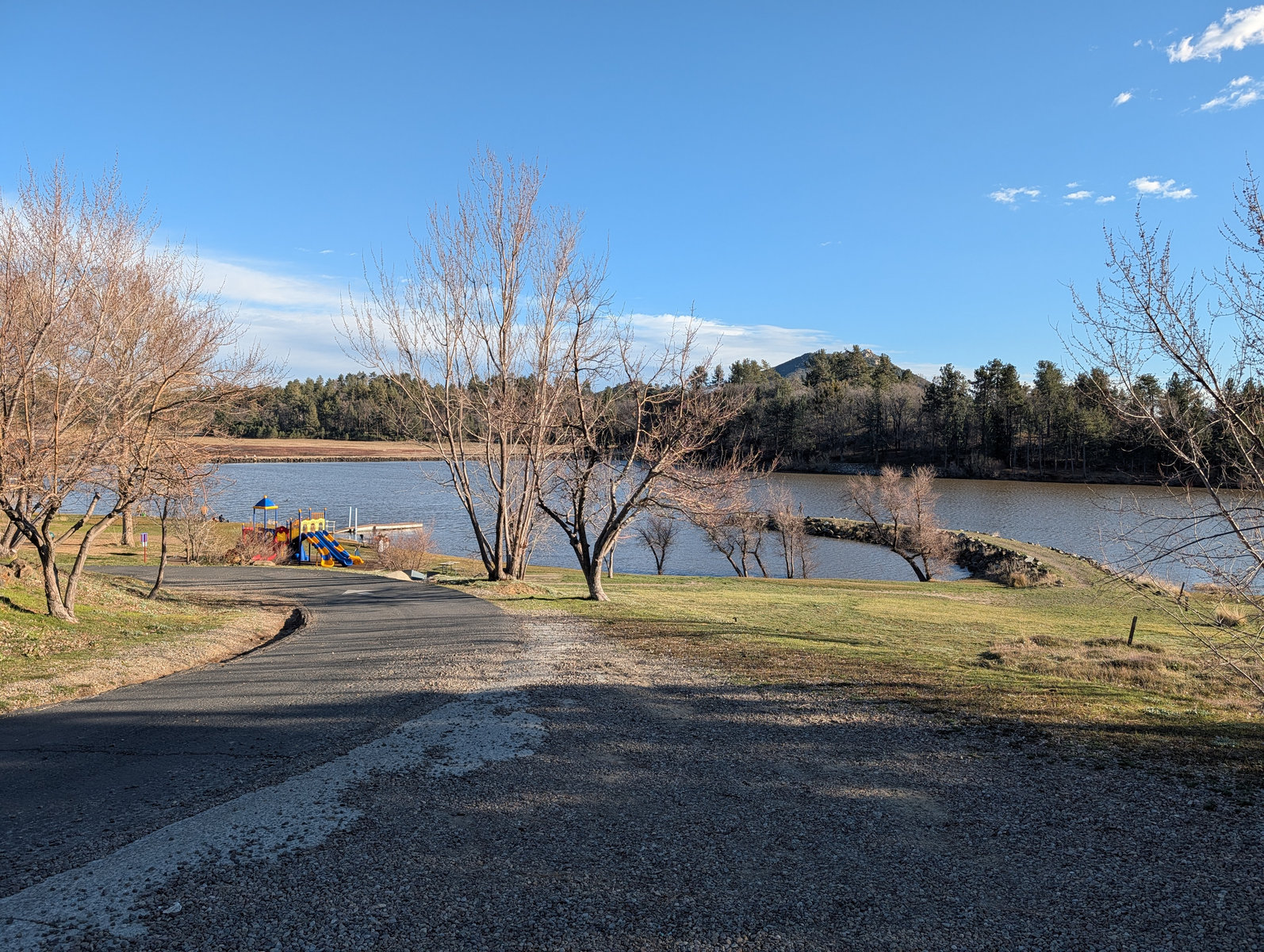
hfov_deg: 71.5
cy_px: 476
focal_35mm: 24
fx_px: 878
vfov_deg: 56.9
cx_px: 632
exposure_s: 1/831
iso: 22
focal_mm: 6.9
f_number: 1.68
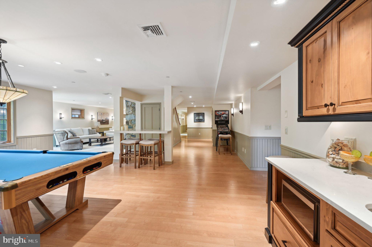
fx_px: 145
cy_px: 124
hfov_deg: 104.3
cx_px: 186
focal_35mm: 14
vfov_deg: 81.1
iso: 400
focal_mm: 14
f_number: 8
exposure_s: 1/3.33
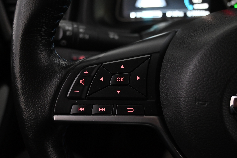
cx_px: 118
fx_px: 212
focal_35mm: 32
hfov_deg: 58.3
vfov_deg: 40.8
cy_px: 79
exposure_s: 1/30
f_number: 4
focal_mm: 21.5
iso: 3200
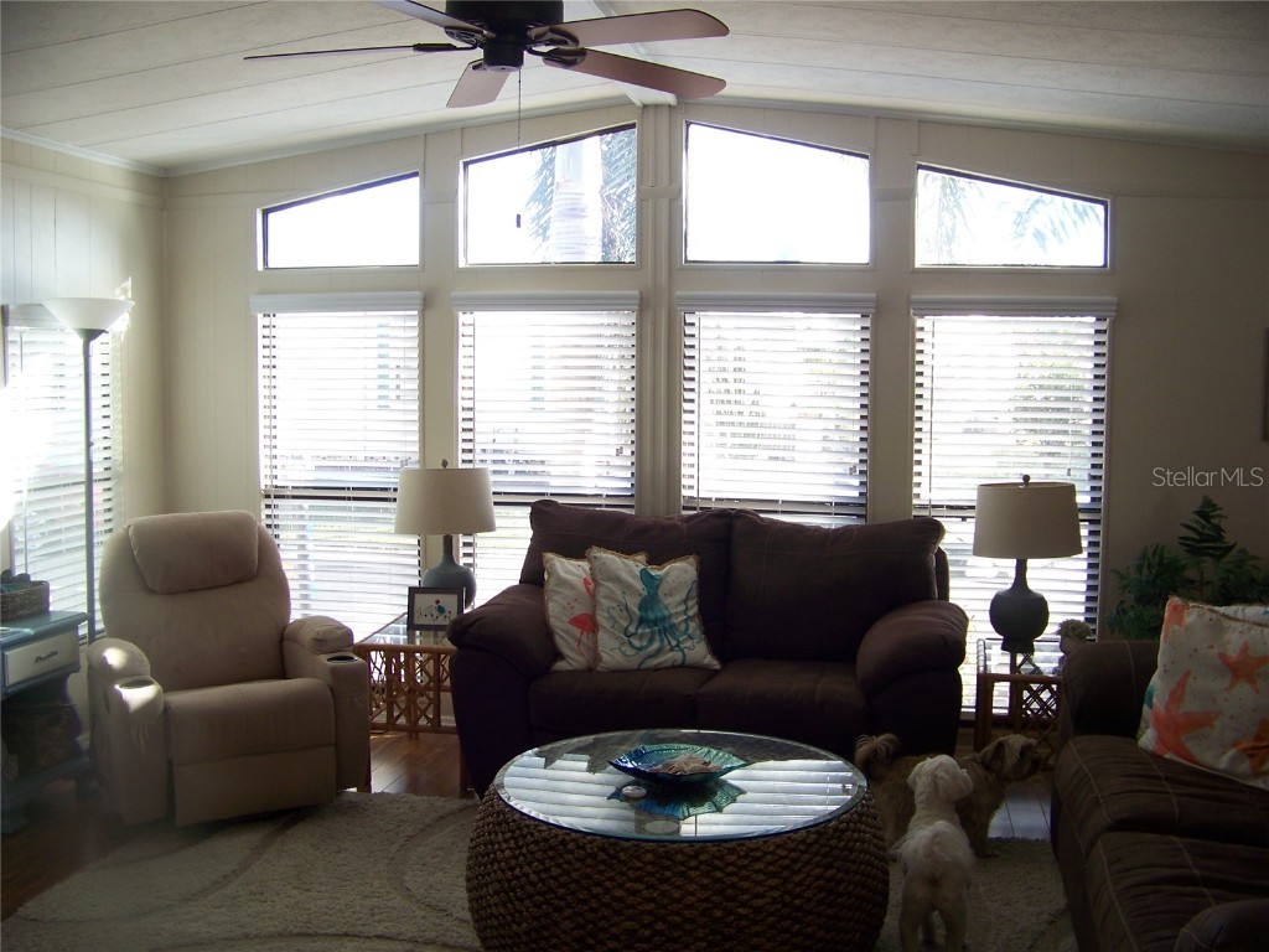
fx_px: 1320
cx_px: 634
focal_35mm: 36
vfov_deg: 39.7
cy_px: 476
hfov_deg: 51.4
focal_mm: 5.85
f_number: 2.8
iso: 64
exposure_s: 1/30
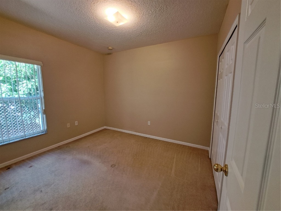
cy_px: 106
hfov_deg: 106.2
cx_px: 140
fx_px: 106
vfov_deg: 89.9
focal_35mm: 13
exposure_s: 1/40
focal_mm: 1.74
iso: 64
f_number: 2.2
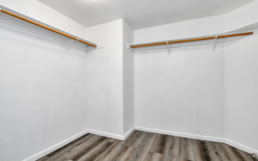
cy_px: 82
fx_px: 113
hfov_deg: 97.8
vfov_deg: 71.3
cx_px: 127
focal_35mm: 16
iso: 200
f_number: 7.1
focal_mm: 10
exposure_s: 1/4
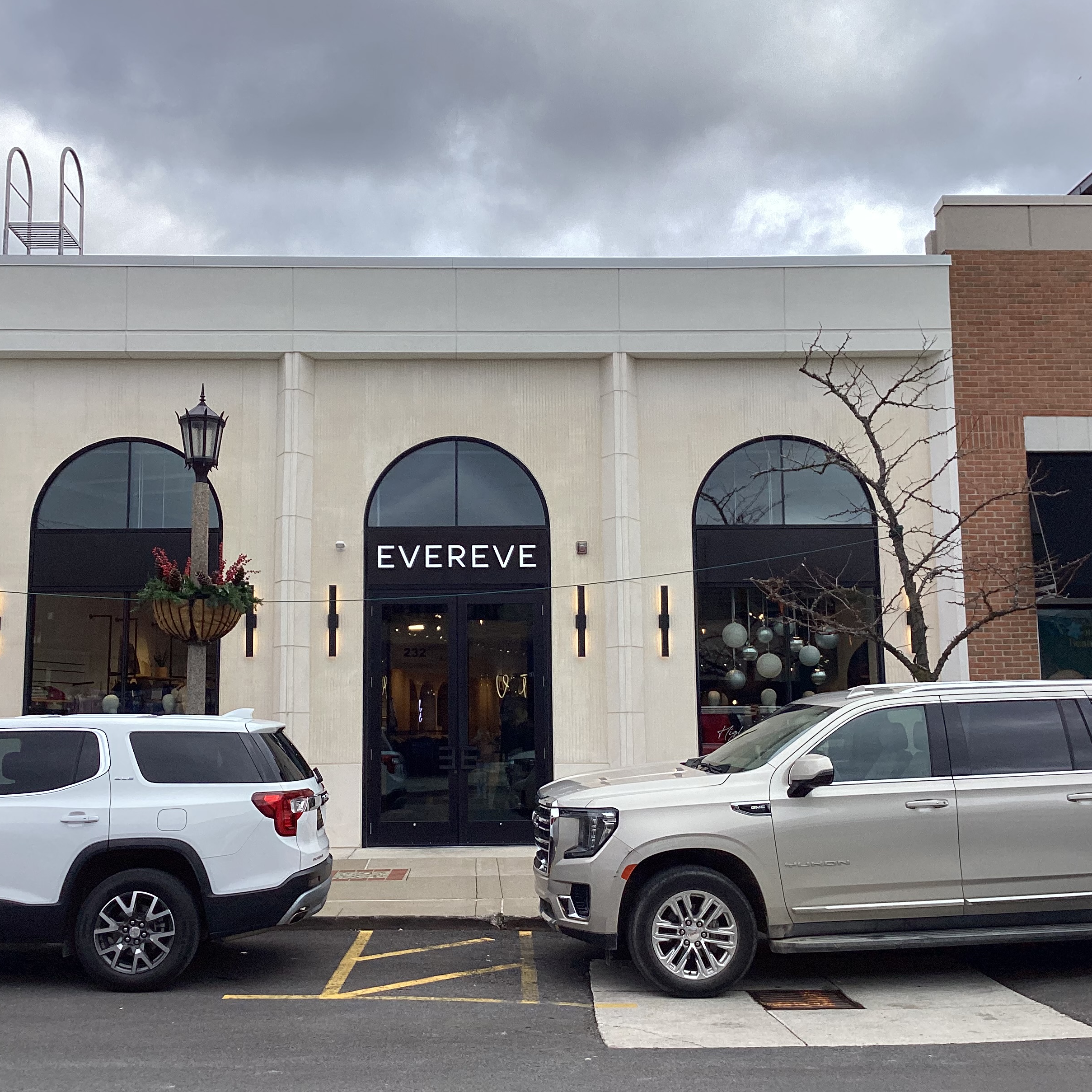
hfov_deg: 44.9
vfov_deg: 44.9
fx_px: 1321
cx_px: 511
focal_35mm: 37
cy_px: 545
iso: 25
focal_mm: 3.3
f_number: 2.4
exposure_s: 1/762
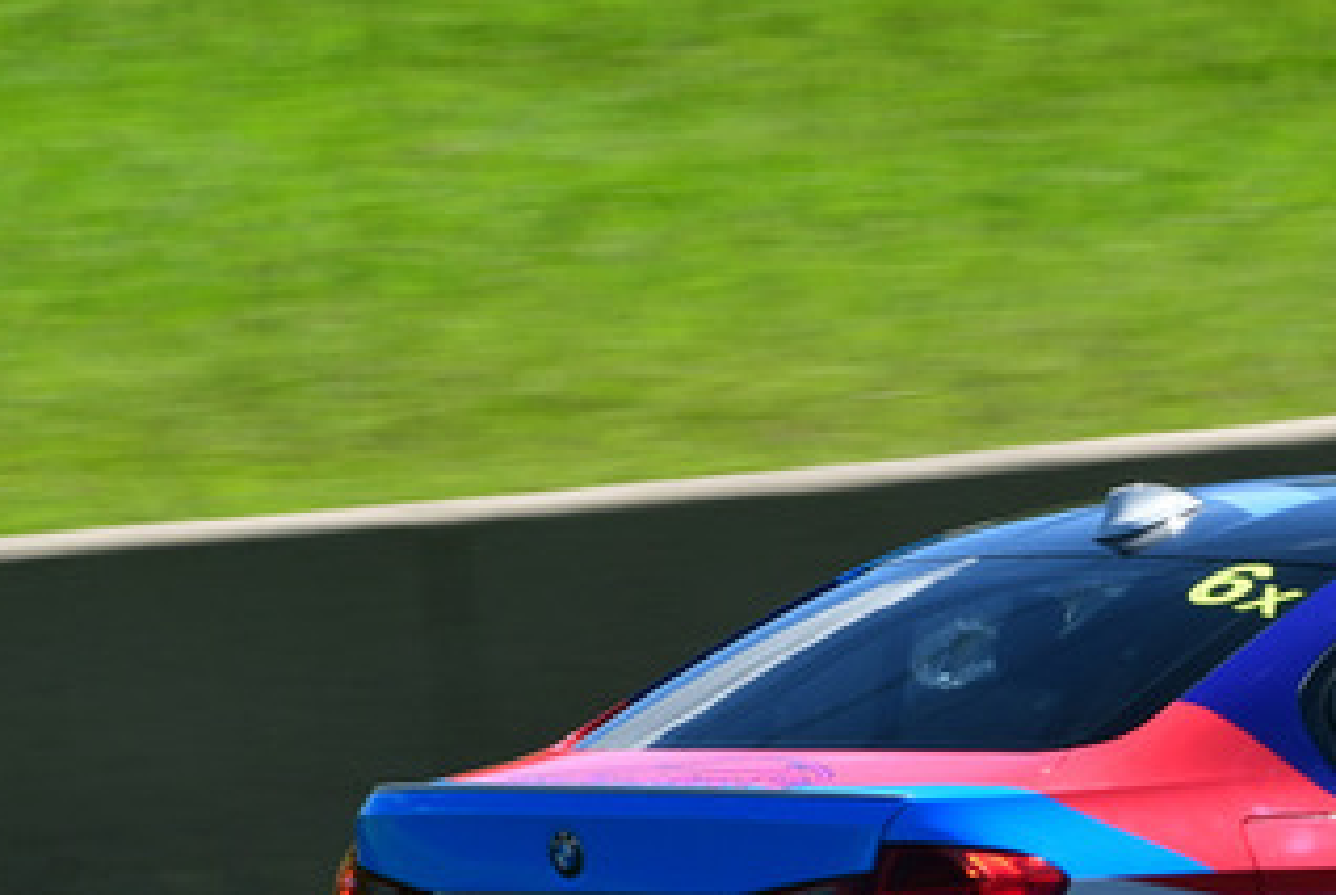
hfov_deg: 2.5
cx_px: 1622
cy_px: 500
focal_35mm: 829
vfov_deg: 1.7
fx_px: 30807
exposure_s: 1/250
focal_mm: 220
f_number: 11
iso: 200
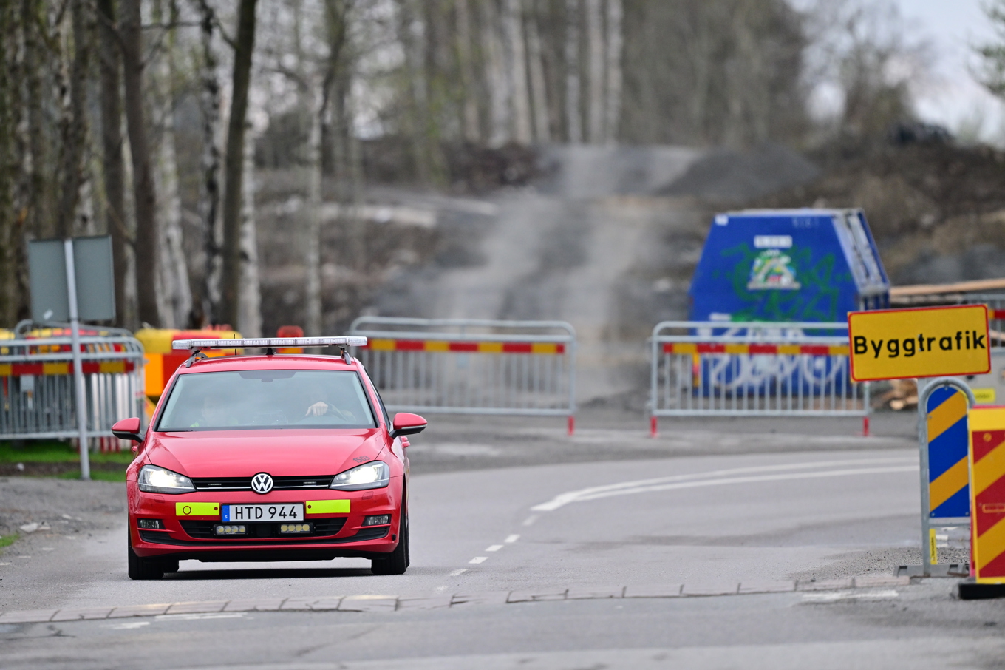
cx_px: 502
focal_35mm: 400
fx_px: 11163
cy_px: 335
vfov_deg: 3.4
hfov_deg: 5.2
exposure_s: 1/1250
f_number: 2.8
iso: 1250
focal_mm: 400
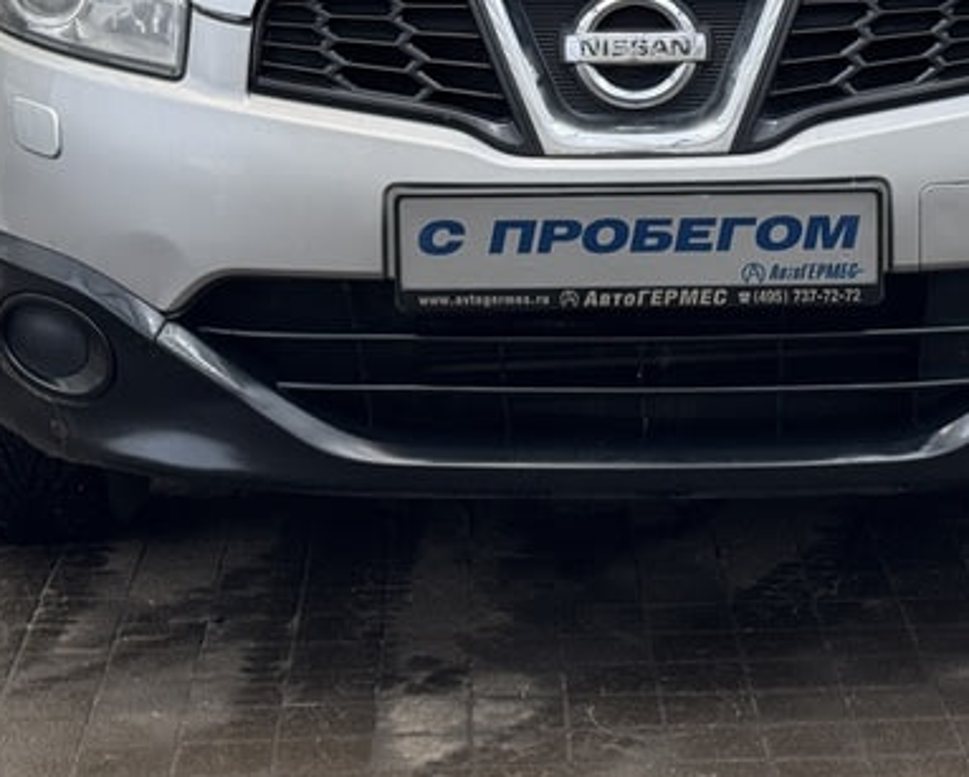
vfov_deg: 13.8
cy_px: -4
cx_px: 660
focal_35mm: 110
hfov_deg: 17.4
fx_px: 3157
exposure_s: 1/207
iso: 50
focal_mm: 6.76
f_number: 1.78
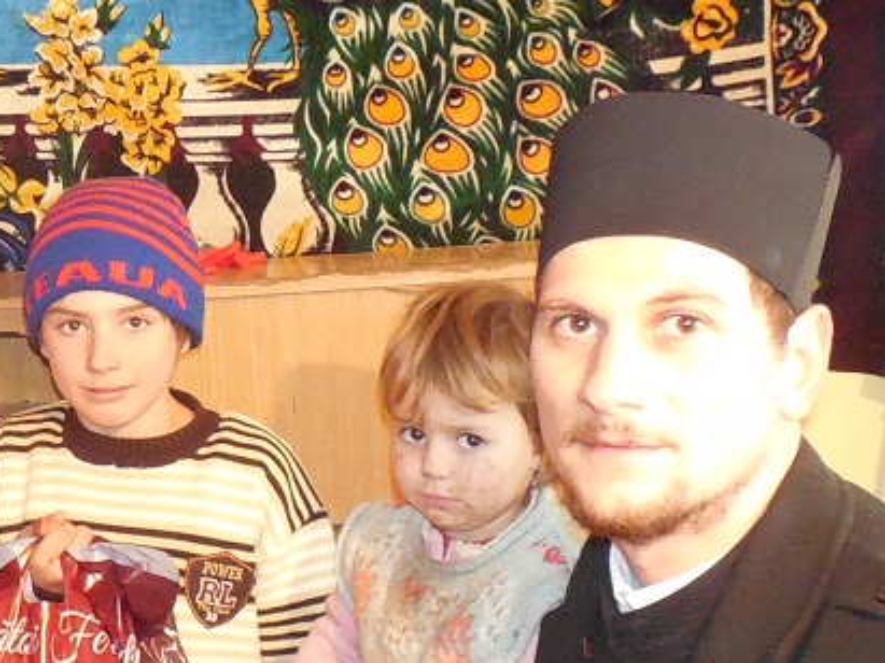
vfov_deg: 20.1
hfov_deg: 25.2
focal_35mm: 73
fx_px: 1866
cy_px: 469
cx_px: -26
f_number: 3.3
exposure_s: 1/8
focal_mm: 4.5
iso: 1100
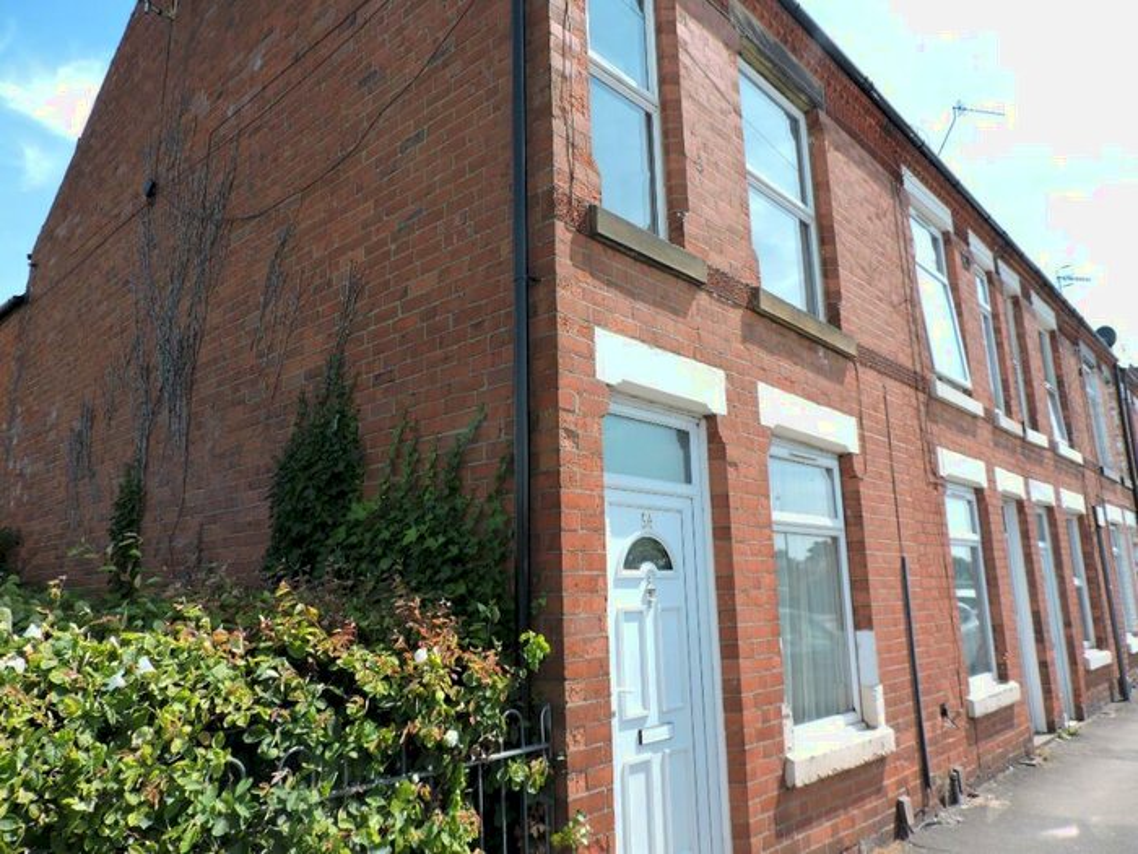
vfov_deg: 56.8
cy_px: 427
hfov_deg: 71.6
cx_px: 569
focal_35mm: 24
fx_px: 789
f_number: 3
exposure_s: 1/640
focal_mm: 4.3
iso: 100
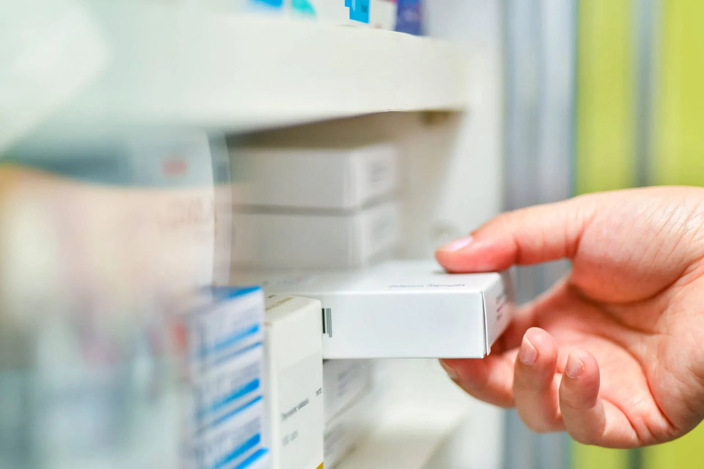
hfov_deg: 33.4
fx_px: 1173
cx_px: 352
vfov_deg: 22.6
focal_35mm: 60
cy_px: 234
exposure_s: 1/160
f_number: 3.2
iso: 160
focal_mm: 60
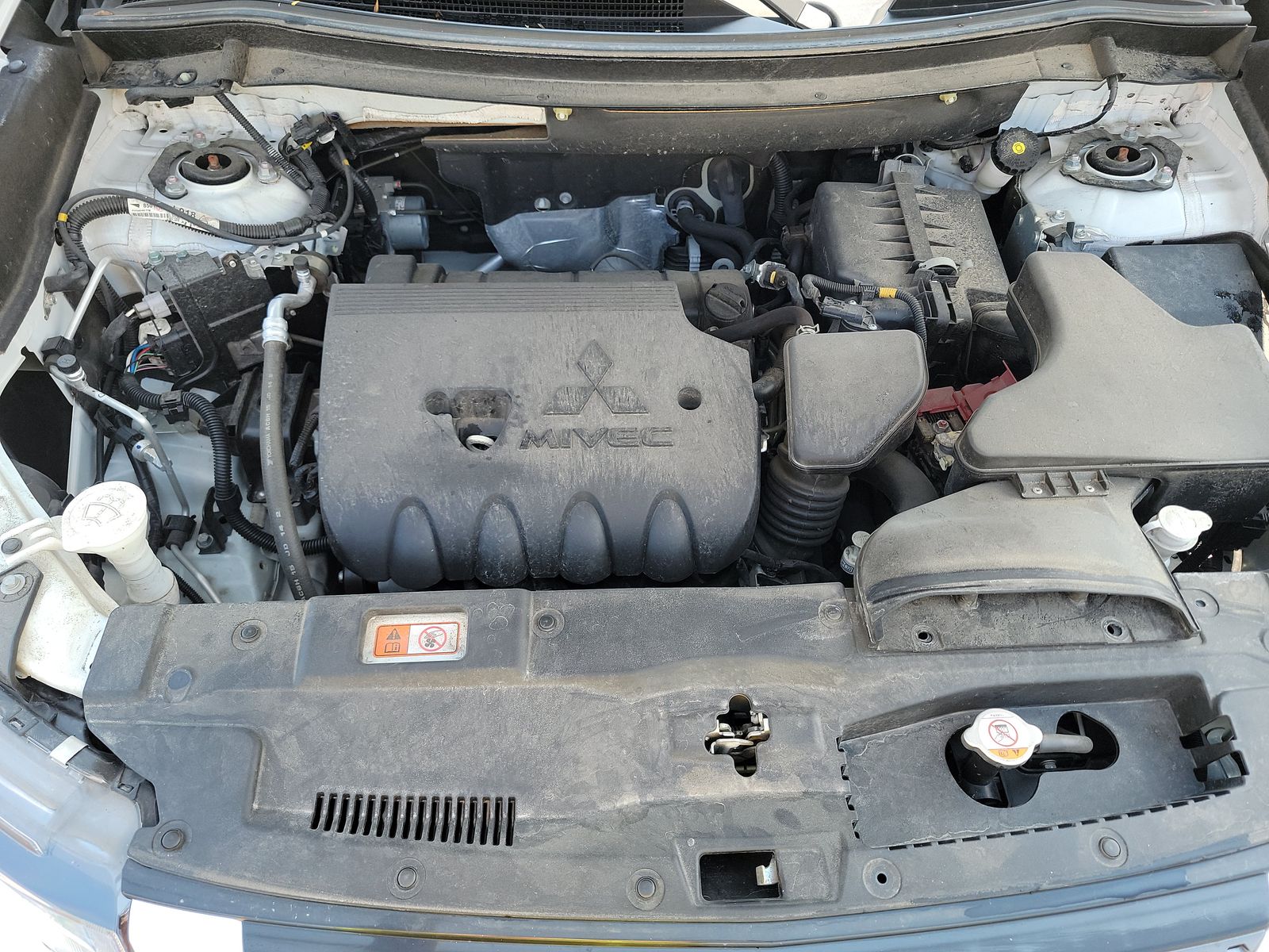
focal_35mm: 24
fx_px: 880
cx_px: 634
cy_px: 476
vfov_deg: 56.8
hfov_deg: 71.6
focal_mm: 6.7
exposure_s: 1/119
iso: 98
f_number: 1.8
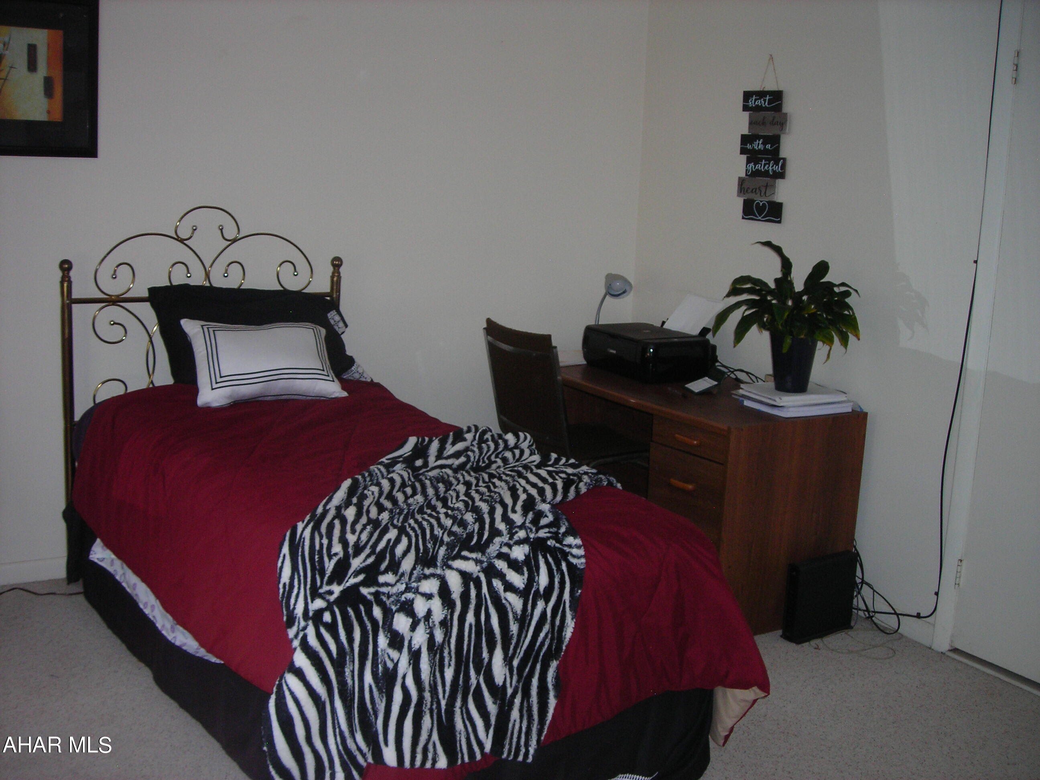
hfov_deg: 49.0
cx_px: 520
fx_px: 1142
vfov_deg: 37.7
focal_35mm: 38
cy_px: 390
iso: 121
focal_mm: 6.3
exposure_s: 1/60.1
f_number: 3.2
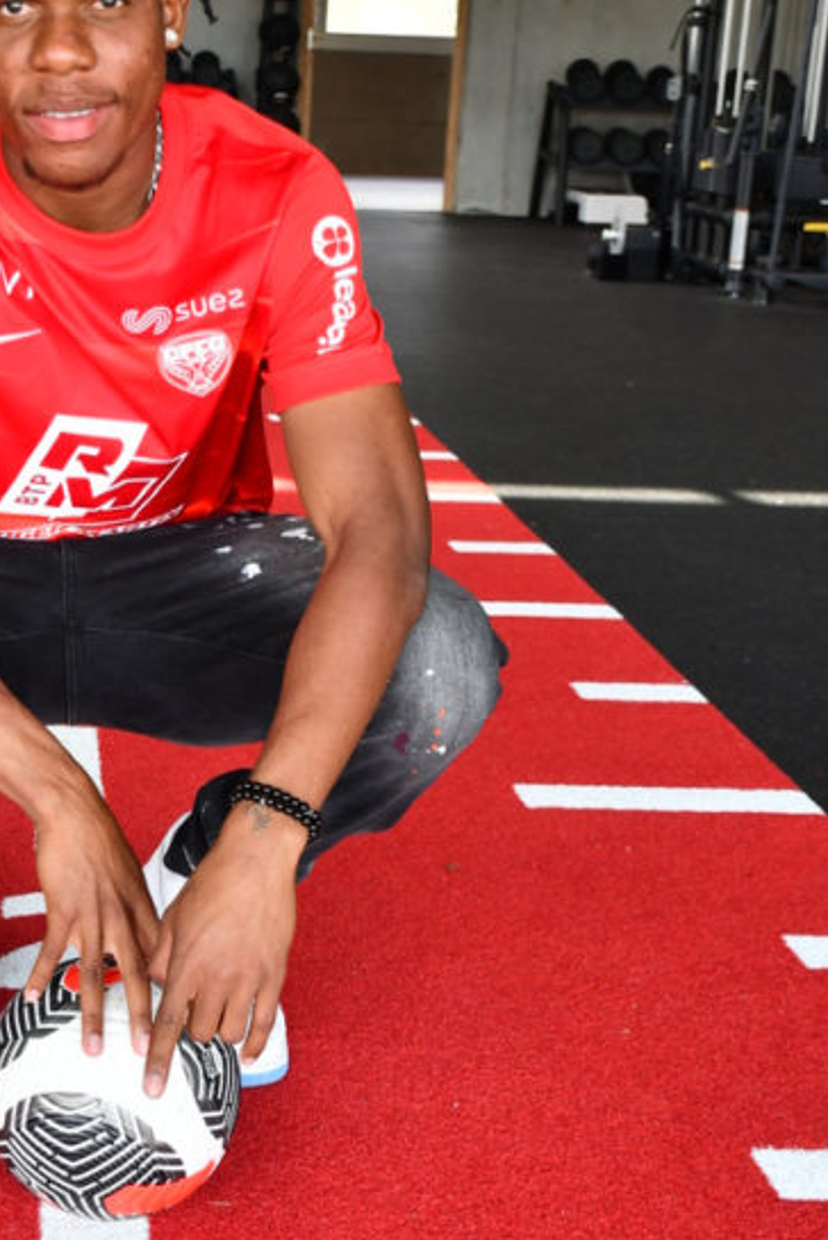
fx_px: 2136
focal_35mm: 62
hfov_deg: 21.4
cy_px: 628
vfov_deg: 32.4
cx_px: 53
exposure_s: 1/250
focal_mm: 22
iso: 400
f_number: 4
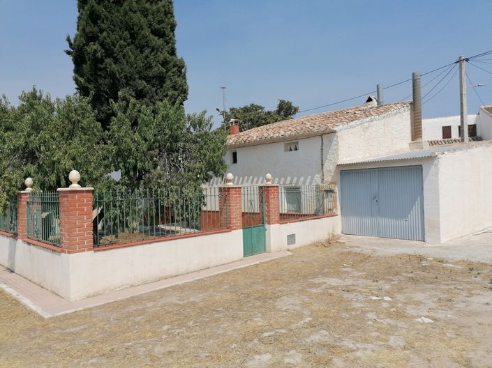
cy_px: 184
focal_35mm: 27
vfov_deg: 51.3
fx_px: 384
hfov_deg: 65.3
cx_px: 246
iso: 50
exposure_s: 1/2353
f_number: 1.8
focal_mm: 4.75
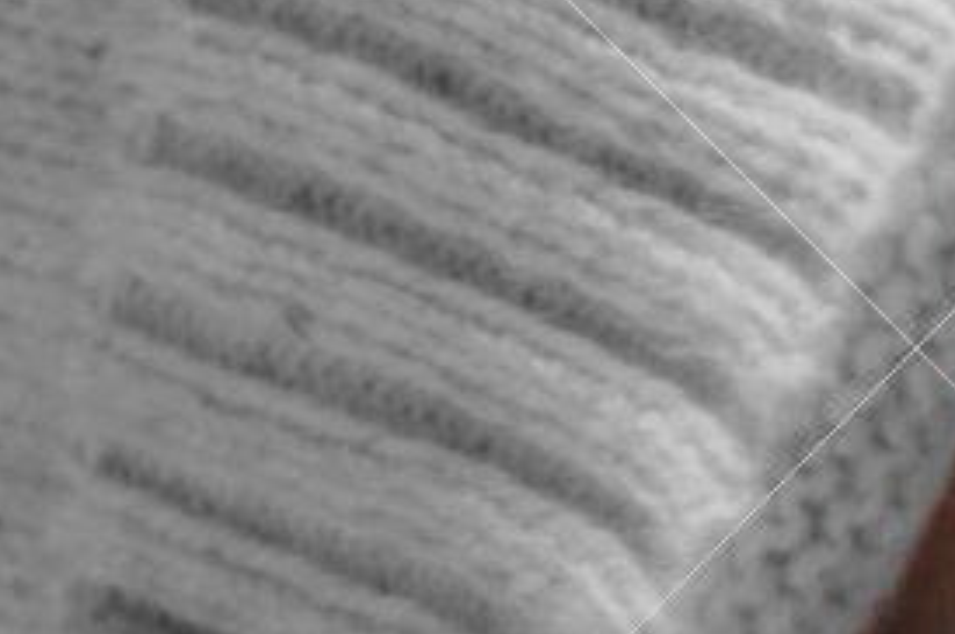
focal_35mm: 748
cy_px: 866
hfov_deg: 2.7
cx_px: 2196
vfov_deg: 1.8
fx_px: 19829
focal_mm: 105
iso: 1600
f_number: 5.6
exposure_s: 1/25
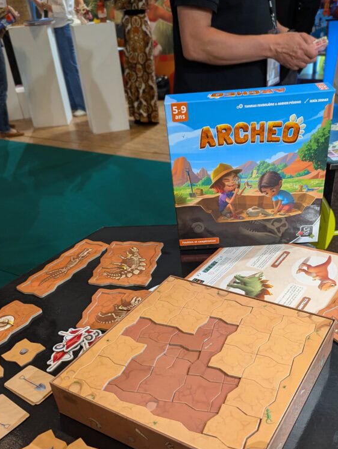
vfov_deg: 54.0
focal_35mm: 33
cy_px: 306
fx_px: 429
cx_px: 198
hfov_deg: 42.9
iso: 196
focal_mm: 6.8
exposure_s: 1/88
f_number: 1.9
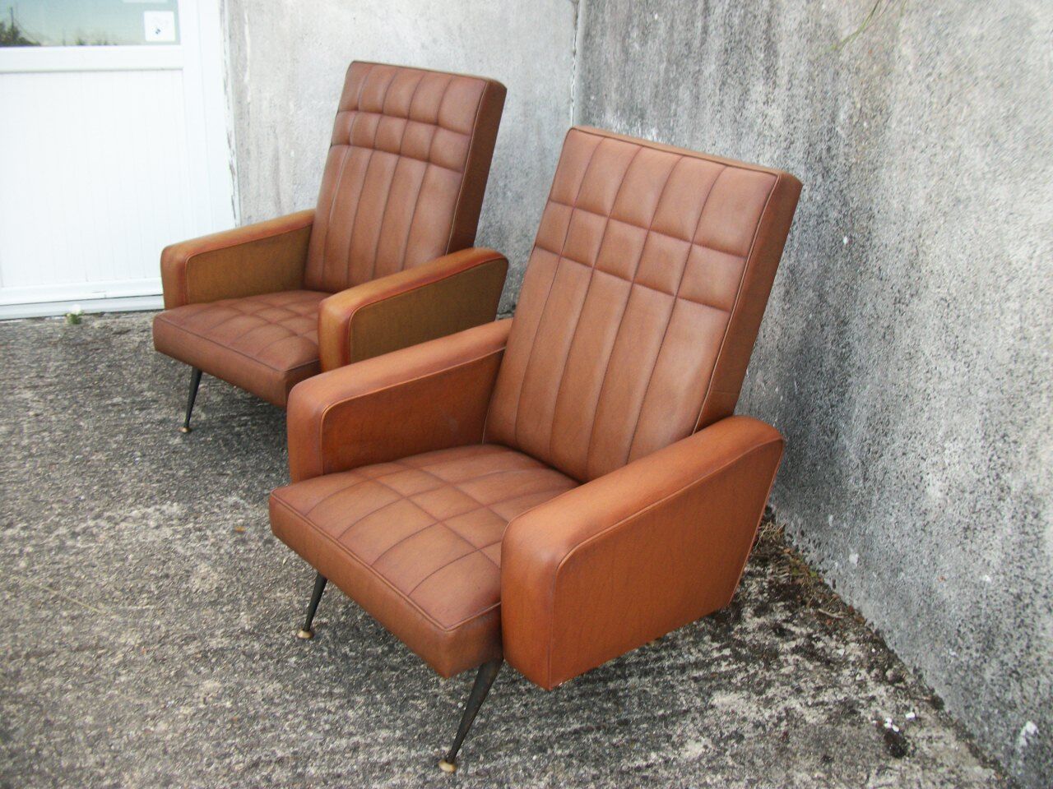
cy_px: 394
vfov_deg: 44.2
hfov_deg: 56.8
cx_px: 526
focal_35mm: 32
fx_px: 973
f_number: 2.9
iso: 80
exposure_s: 1/100
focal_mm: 5.7
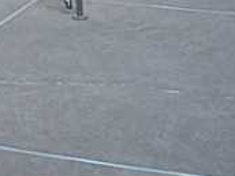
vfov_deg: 10.1
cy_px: -225
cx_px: -51
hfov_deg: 14.7
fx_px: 883
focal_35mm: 130
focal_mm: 4.6
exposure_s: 1/160
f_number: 2.8
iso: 100
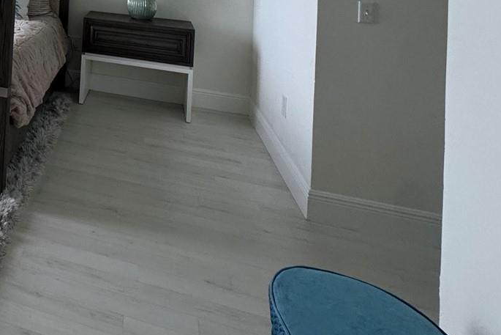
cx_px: -12
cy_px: -77
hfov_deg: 45.8
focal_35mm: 34
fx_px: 473
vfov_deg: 31.8
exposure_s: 1/120
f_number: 2.2
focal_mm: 2.22
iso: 160
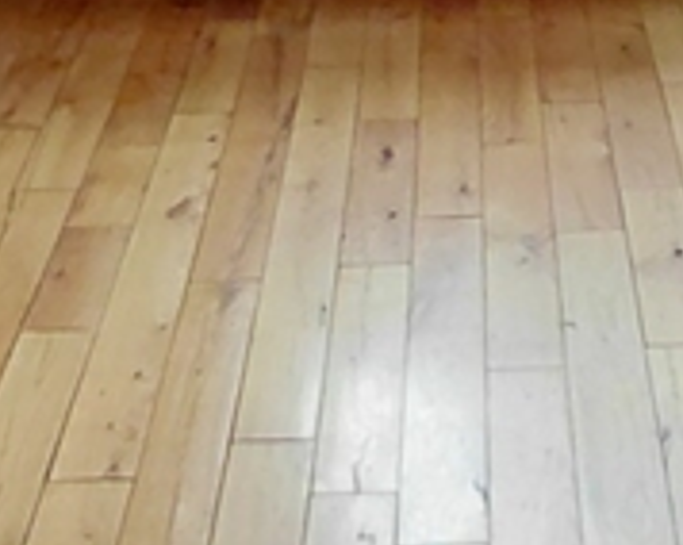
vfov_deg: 14.1
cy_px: -580
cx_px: 514
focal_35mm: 90
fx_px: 1817
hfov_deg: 21.1
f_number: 2.2
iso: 125
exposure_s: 1/60
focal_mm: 1.64
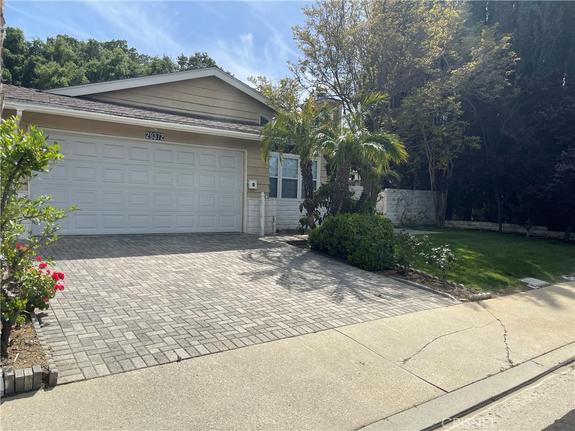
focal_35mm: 26
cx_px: 288
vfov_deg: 53.1
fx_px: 432
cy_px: 216
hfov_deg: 67.3
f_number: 1.6
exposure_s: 1/3788
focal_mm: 5.1
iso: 32
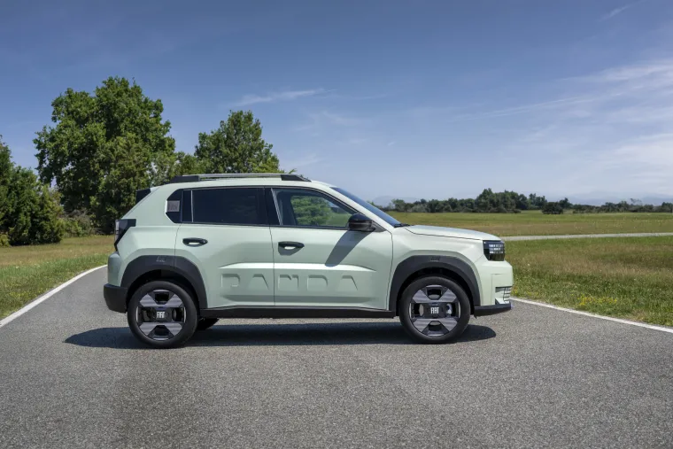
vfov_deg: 27.0
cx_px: 336
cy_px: 224
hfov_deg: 39.6
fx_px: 935
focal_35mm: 50
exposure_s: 1/1000
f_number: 5
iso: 64
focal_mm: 50
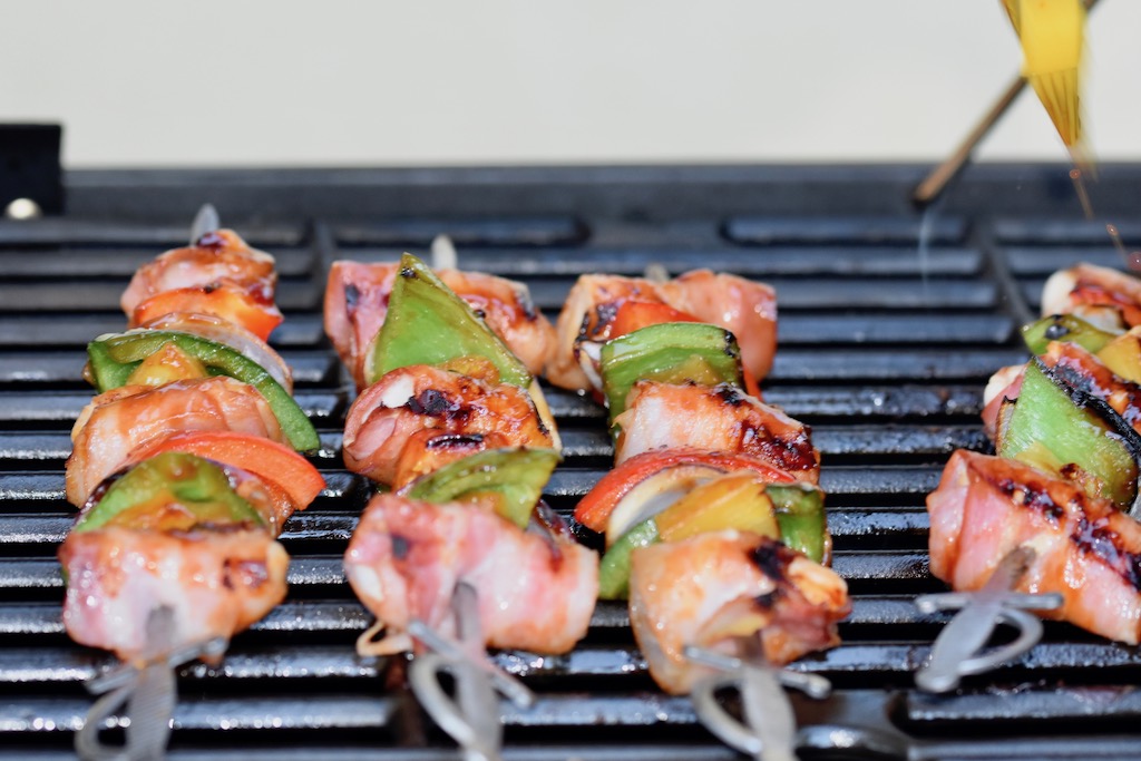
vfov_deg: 8.7
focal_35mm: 158
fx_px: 4992
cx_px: 570
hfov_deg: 13.0
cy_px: 380
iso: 800
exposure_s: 1/100
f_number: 5
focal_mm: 105
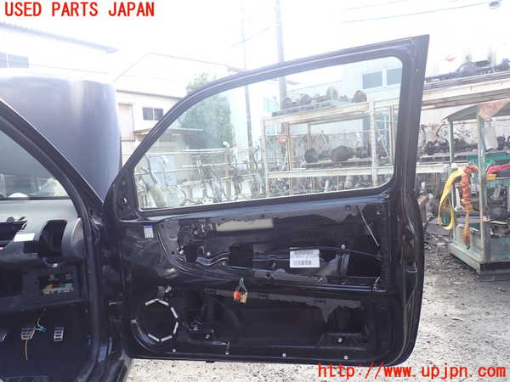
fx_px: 368
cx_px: 255
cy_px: 191
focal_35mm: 25
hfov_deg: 69.4
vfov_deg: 54.9
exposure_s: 1/200
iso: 100
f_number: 2.8
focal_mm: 4.5
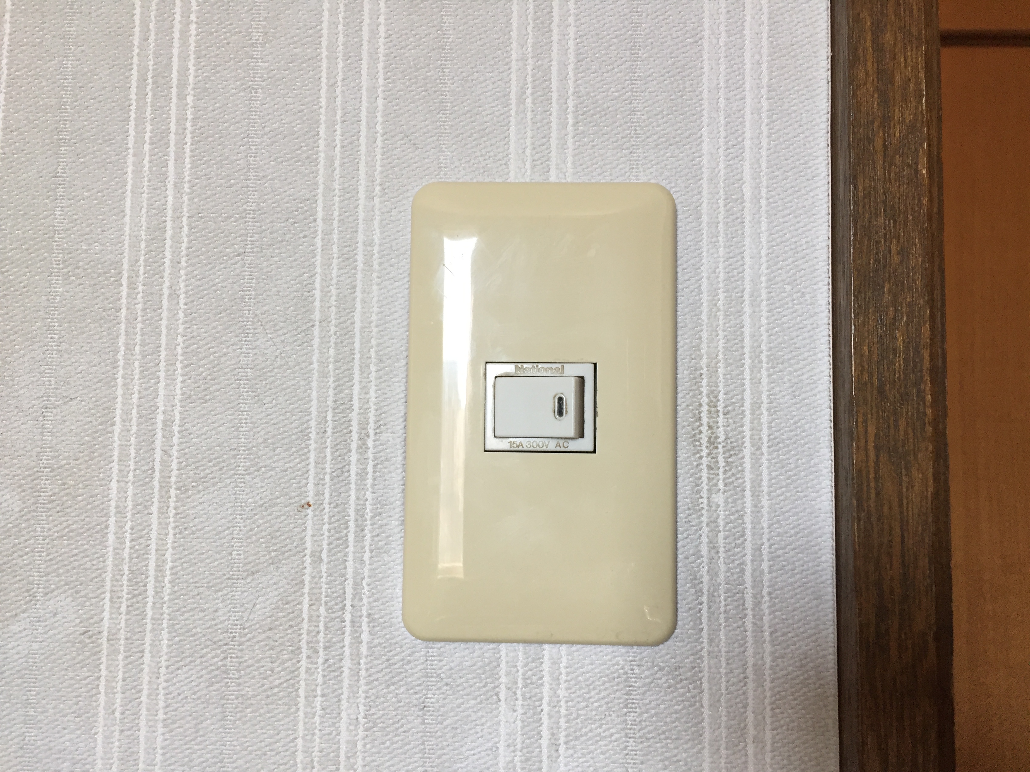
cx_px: 515
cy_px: 386
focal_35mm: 29
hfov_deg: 61.7
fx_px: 863
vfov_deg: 48.2
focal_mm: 4.15
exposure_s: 1/30
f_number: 2.2
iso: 50
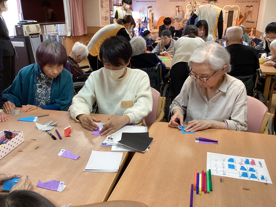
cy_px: 104
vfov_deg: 45.4
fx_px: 247
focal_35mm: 31
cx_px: 138
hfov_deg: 58.4
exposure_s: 1/60
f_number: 2.4
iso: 160
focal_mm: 3.3
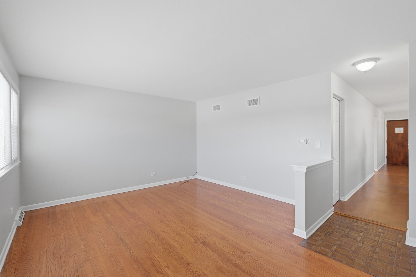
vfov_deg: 77.3
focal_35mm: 15
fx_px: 173
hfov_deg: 100.4
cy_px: 138
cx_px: 208
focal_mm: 10
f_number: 7.1
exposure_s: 1/800
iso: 800
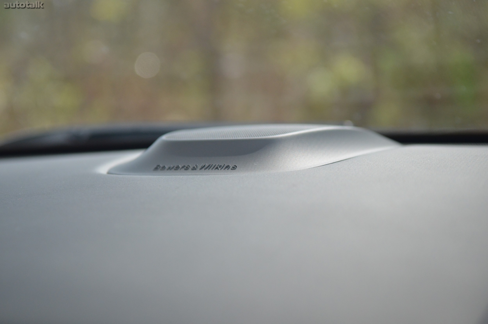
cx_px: 244
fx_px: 913
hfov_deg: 29.9
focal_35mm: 68
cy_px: 162
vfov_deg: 20.1
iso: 800
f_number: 2.8
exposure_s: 1/800
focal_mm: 45
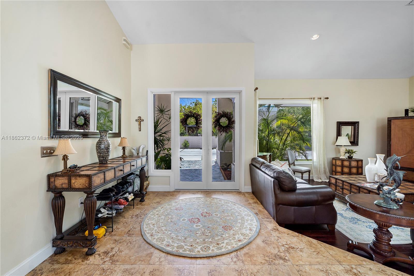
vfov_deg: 77.3
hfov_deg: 100.4
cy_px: 138
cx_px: 207
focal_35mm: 15
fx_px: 172
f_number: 11
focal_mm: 10
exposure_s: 1/13
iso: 160
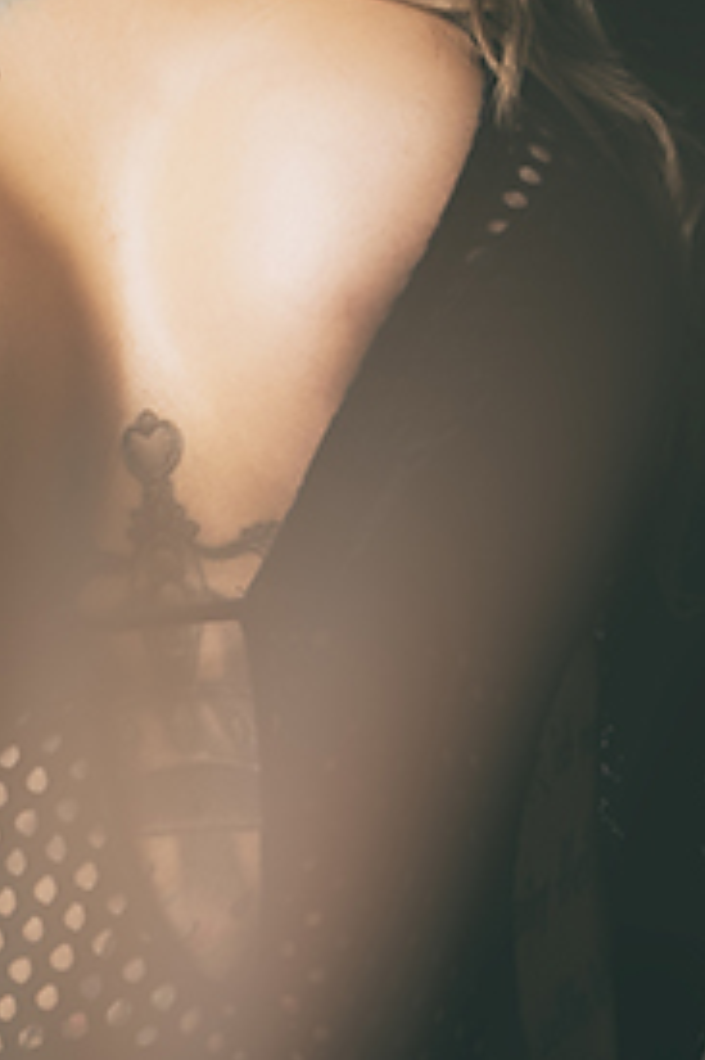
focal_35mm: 349
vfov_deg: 5.8
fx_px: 10264
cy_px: 1858
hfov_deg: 3.9
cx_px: -125
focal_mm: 40
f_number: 13
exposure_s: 1/200
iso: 100
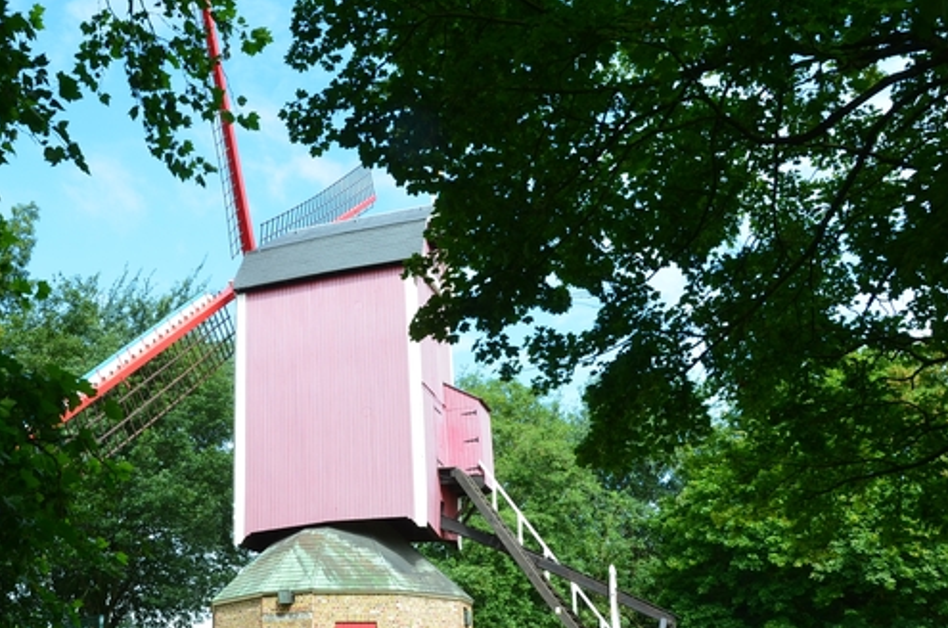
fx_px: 1051
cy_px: 344
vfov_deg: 33.2
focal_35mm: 40
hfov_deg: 48.3
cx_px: 383
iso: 200
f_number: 10
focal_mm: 22
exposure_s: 1/80
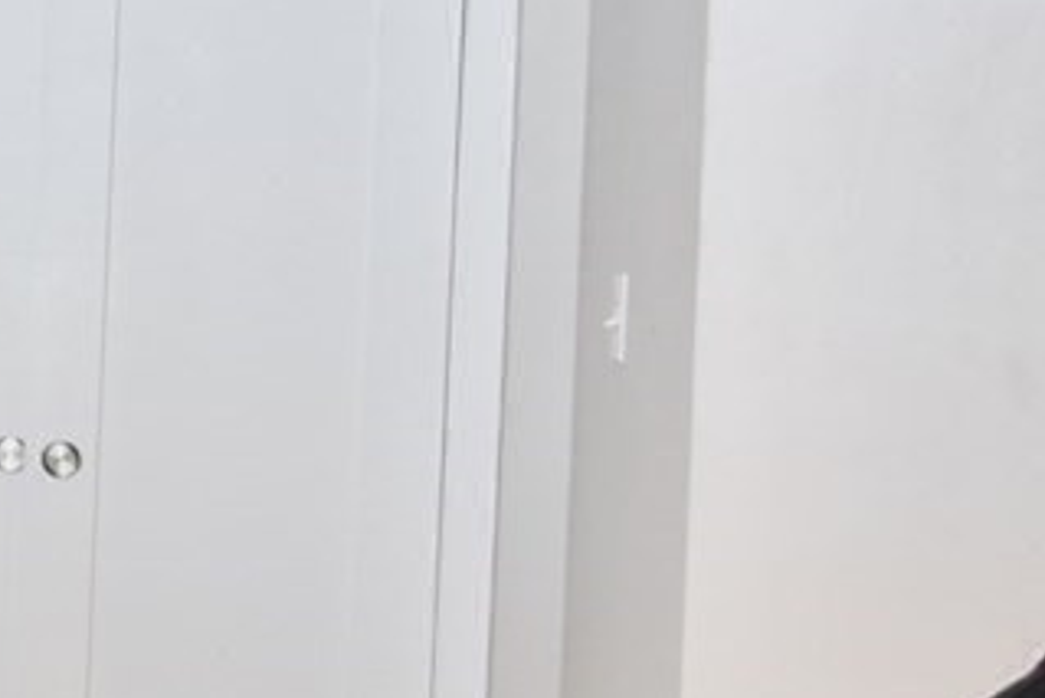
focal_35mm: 63
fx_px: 1818
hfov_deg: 23.6
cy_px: 211
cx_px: -629
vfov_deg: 21.6
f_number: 4
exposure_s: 1/60
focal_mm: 13
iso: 1000
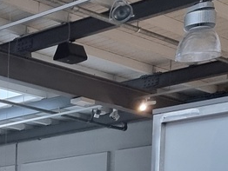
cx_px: -208
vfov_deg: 11.3
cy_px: 337
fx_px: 785
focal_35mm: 119
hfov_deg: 14.2
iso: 320
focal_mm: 6.7
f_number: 1.8
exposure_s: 1/100
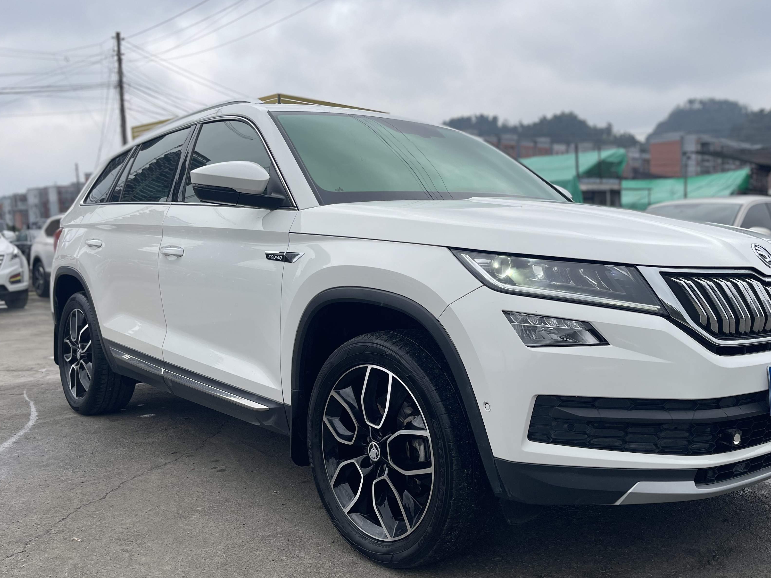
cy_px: 284
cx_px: 447
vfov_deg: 42.9
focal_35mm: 33
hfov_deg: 55.1
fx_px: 735
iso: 50
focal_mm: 5.1
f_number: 1.6
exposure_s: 1/1475
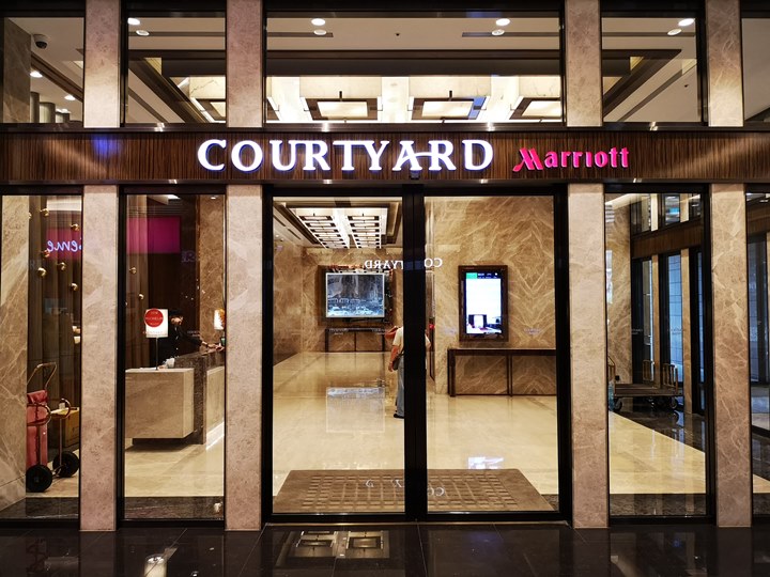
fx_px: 601
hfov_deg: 65.3
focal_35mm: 27
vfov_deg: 51.4
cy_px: 288
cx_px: 385
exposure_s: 1/100
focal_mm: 3.95
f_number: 1.8
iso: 400
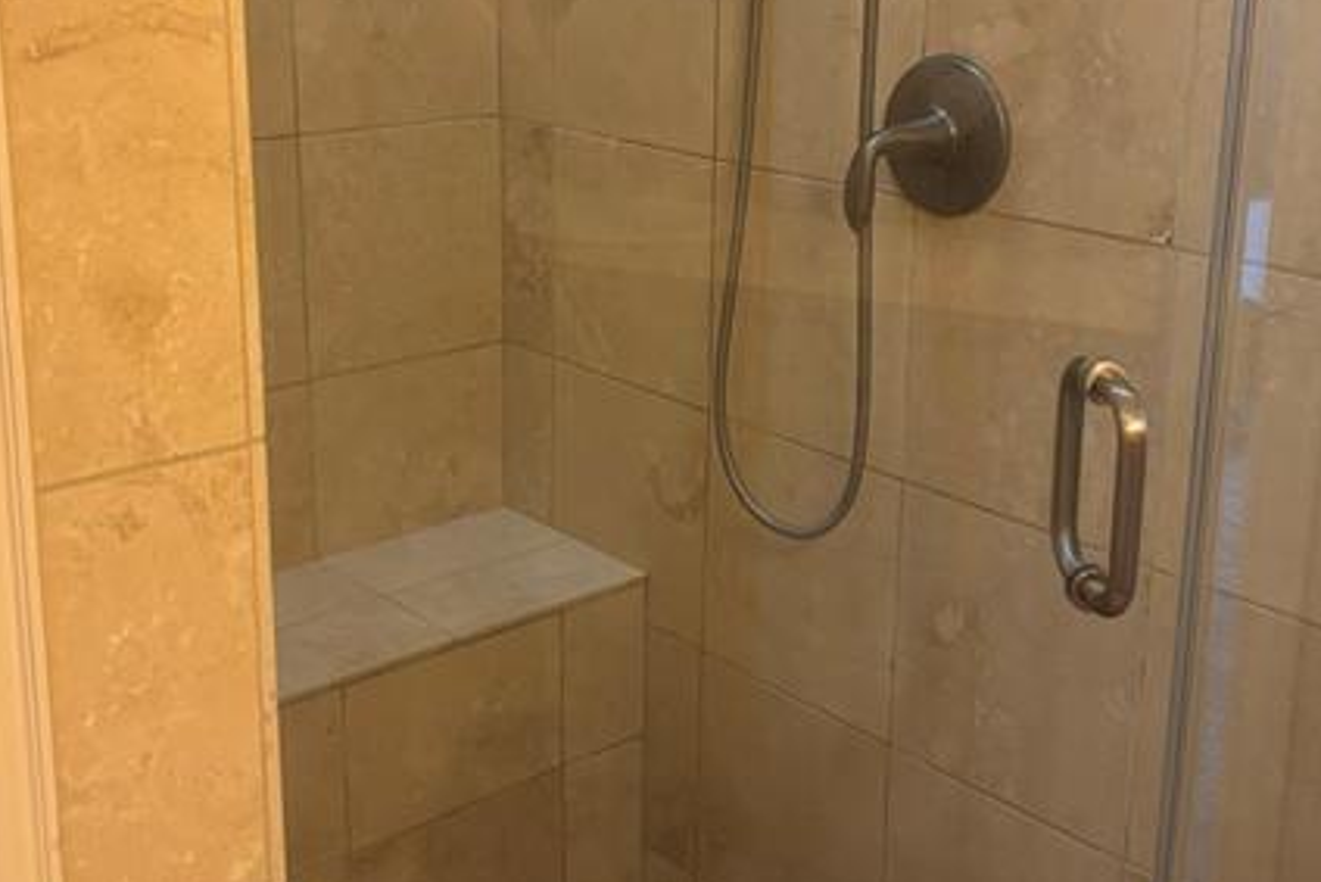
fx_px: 1799
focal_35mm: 49
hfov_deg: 40.3
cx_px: 676
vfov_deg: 27.4
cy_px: 327
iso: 250
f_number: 1.6
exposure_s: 1/60
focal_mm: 5.96
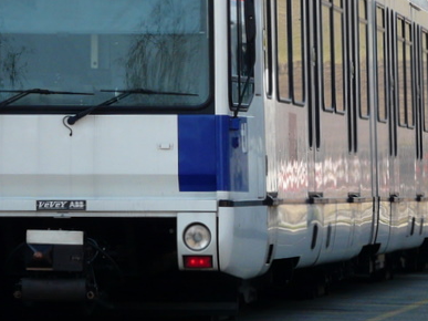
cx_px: 150
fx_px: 5587
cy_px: 40
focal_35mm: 452
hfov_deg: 4.4
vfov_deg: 3.3
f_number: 4.5
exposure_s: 1/200
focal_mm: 28.8
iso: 100
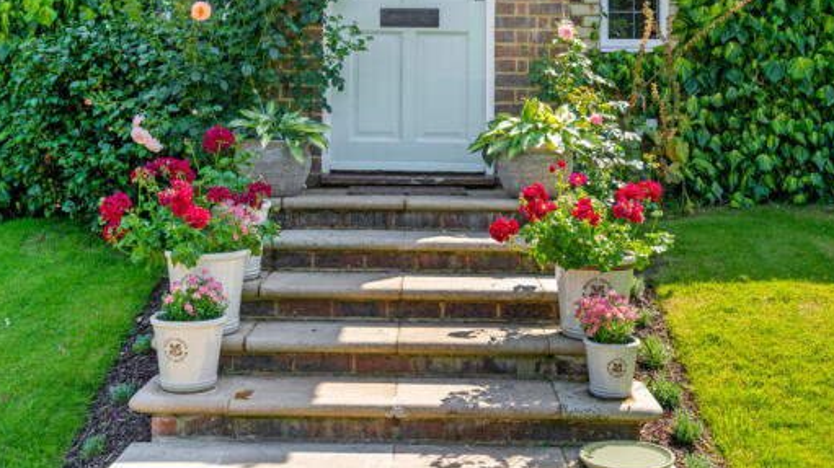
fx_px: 1039
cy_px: 138
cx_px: 397
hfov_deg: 43.7
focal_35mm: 47
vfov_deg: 25.2
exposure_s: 1/320
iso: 400
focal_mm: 35
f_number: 6.3
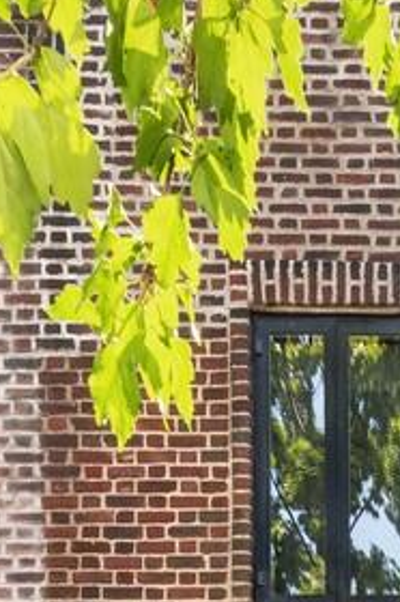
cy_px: 716
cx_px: 499
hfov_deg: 24.1
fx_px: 835
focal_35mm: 50
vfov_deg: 32.8
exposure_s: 1/60
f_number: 13
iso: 100
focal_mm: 14
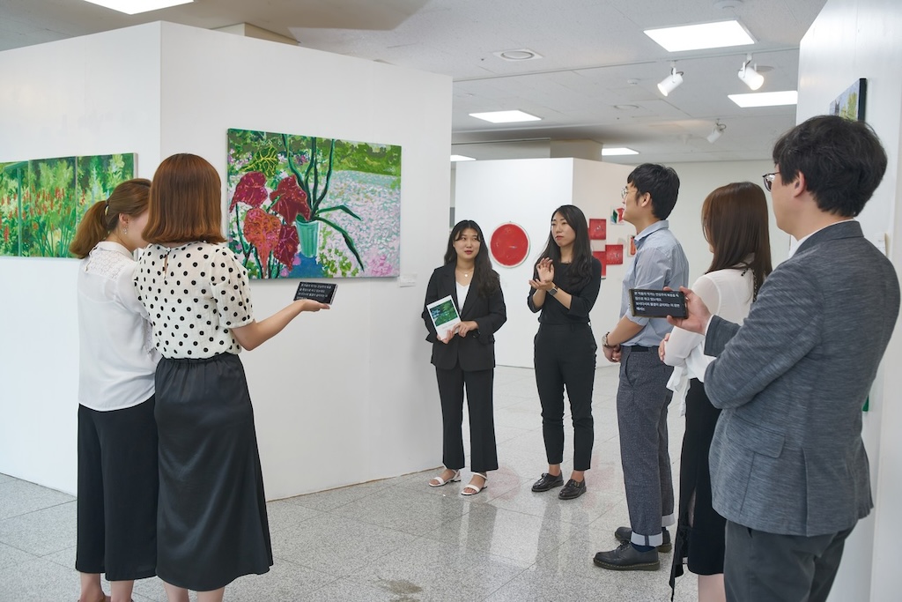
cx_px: 451
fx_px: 802
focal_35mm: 32
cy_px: 301
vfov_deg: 41.1
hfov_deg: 58.7
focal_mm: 32
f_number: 6.3
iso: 400
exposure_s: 1/50
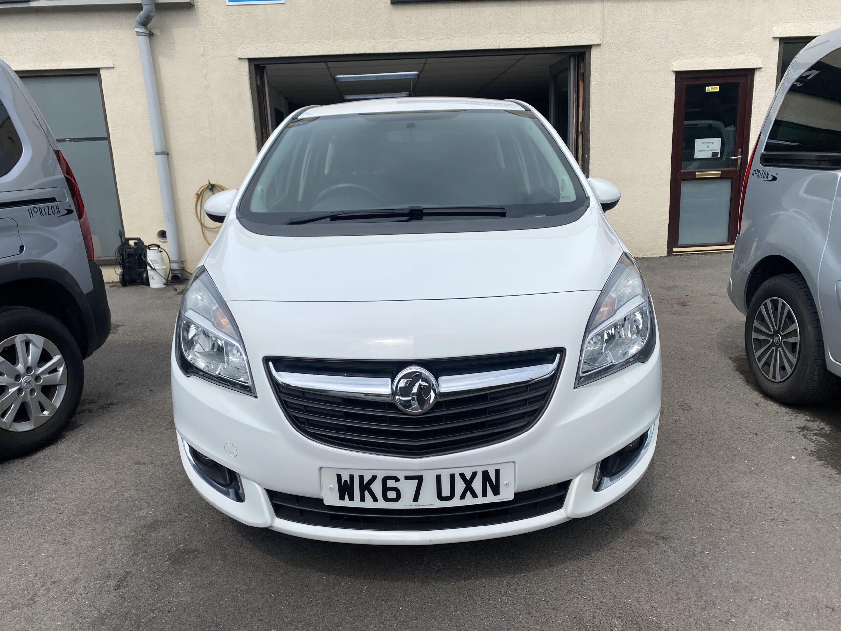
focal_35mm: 26
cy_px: 316
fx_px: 632
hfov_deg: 67.3
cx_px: 420
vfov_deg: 53.1
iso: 32
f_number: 1.8
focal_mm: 4.25
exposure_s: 1/5236
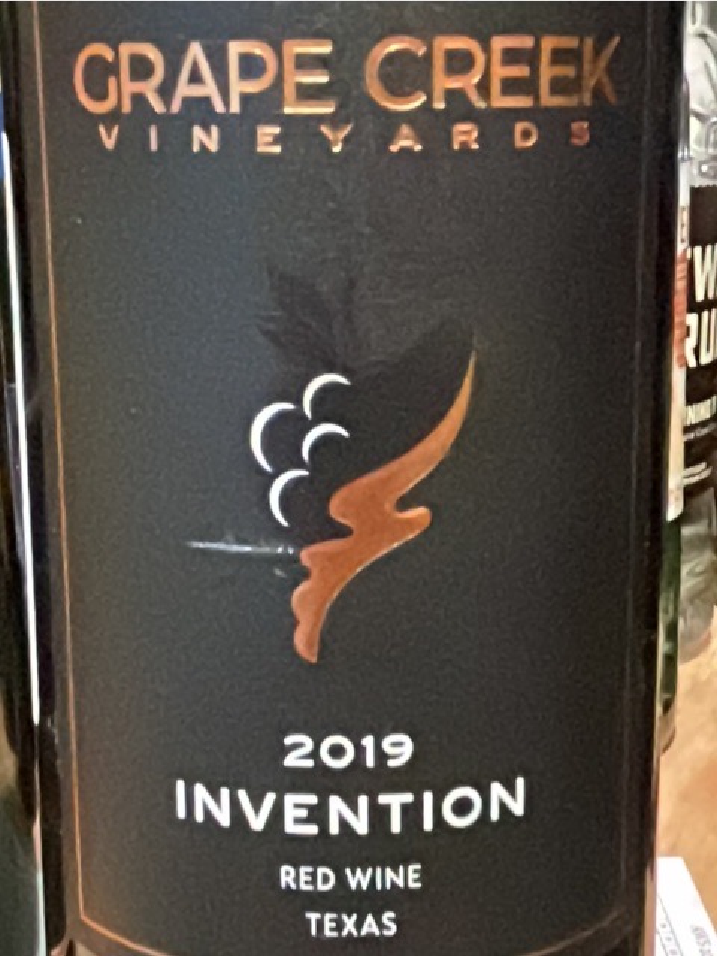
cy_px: 478
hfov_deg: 46.8
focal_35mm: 30
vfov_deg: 60.0
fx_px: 829
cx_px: 358
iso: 2000
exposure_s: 1/40
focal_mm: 1.54
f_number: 2.4
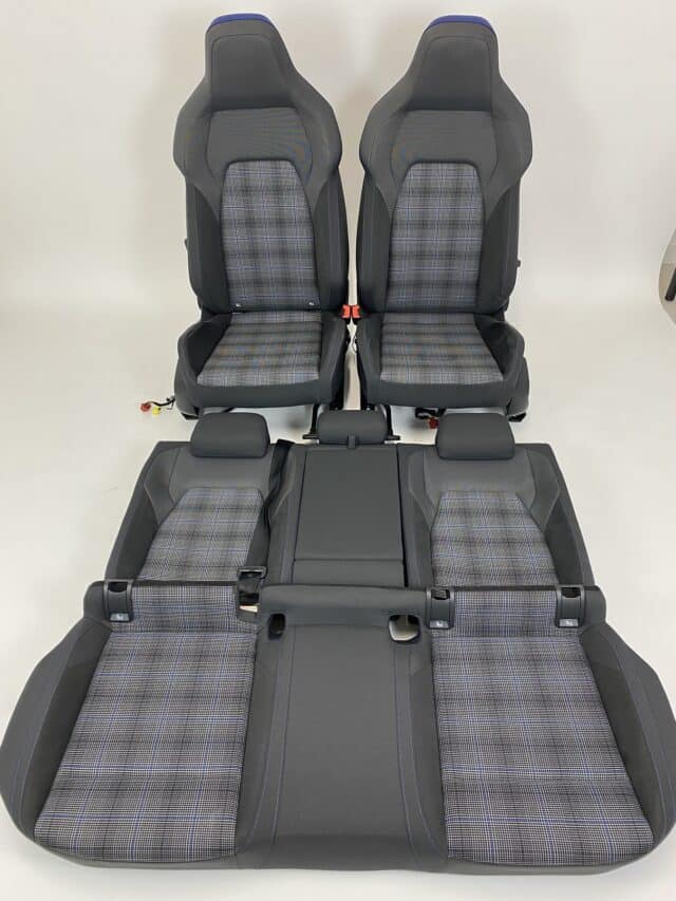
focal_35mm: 26
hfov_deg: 53.1
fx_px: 677
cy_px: 450
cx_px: 338
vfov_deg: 67.3
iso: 80
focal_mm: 4.25
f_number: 1.8
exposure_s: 1/50
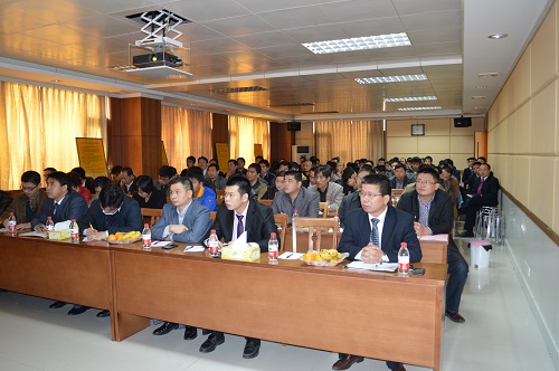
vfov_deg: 47.8
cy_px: 186
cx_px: 280
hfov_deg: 67.4
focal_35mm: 27
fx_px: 419
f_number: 3.5
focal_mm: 18
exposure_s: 1/60
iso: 900
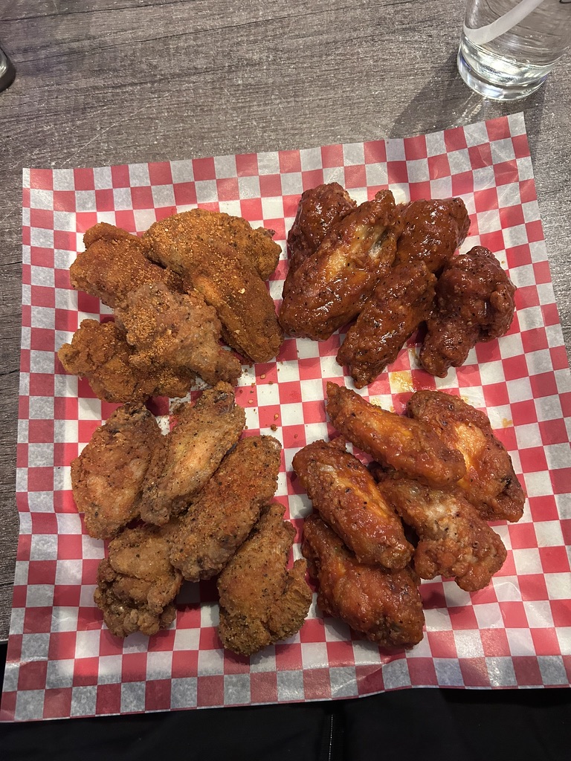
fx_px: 572
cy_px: 380
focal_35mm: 26
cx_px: 286
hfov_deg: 53.1
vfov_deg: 67.3
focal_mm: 5.7
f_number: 1.5
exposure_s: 1/40
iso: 500
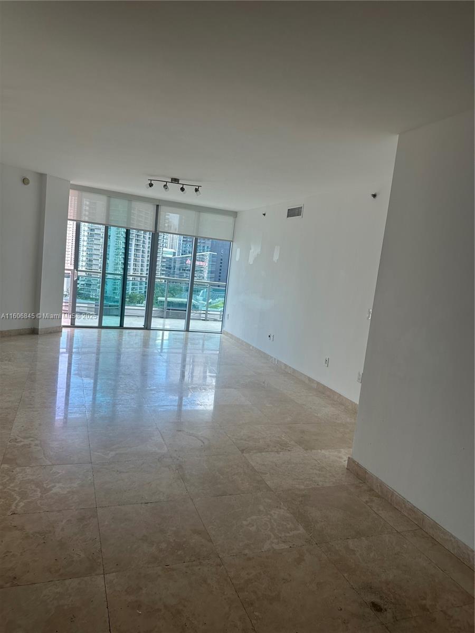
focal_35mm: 24
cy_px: 316
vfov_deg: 71.6
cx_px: 238
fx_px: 439
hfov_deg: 56.8
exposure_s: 1/174
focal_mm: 6.86
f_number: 1.78
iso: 64
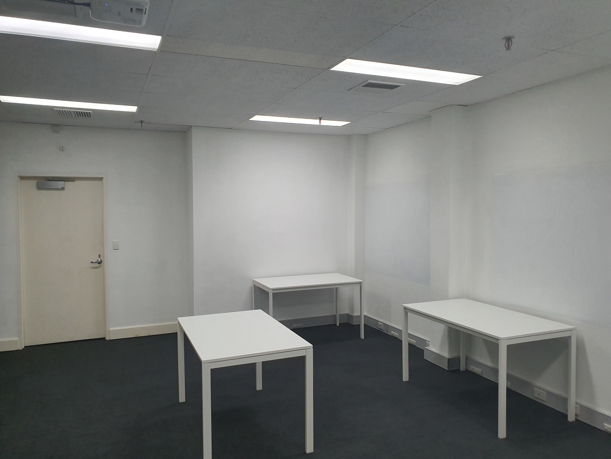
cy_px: 230
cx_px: 306
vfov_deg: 53.1
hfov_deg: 67.3
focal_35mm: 26
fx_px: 459
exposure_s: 1/100
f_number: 2.4
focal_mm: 4.32
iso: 320
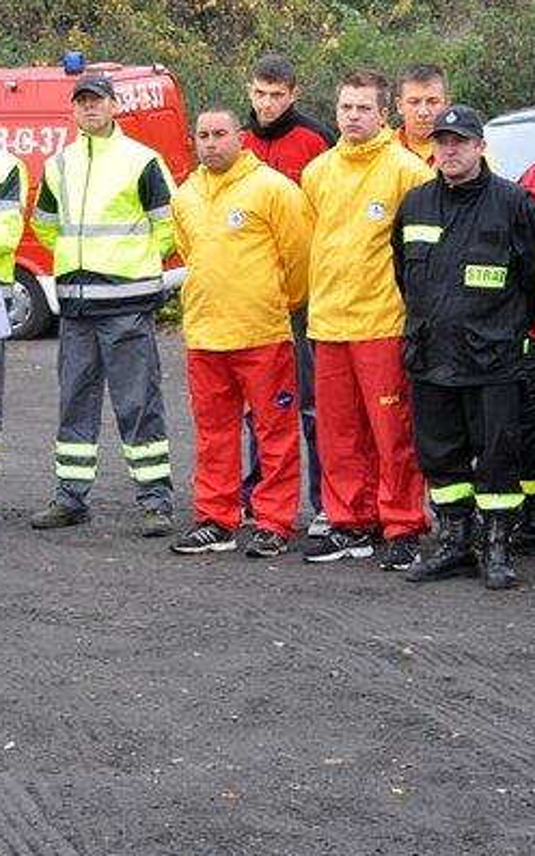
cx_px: 155
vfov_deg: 16.1
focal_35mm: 130
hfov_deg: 10.1
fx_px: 3034
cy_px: 416
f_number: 4.8
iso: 500
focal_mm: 52
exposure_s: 1/125
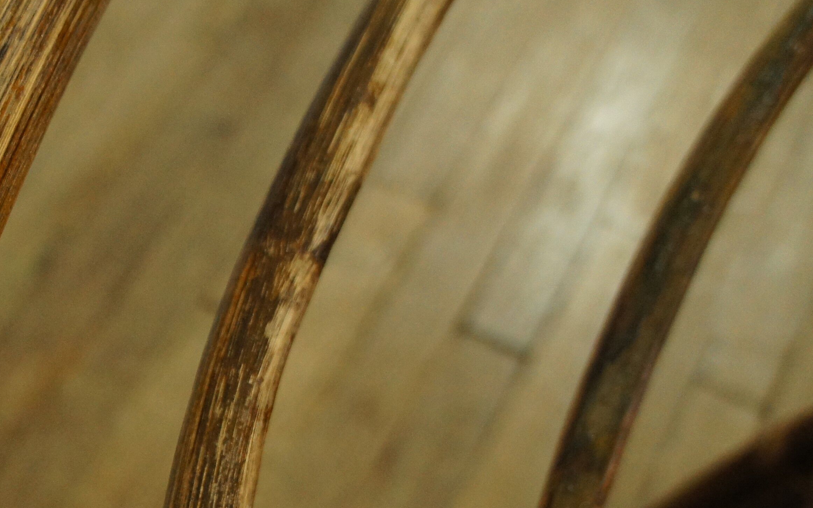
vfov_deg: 21.4
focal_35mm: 58
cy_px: 539
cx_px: 76
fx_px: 1285
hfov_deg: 33.2
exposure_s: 1/50
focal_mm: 18
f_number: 3.5
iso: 1600
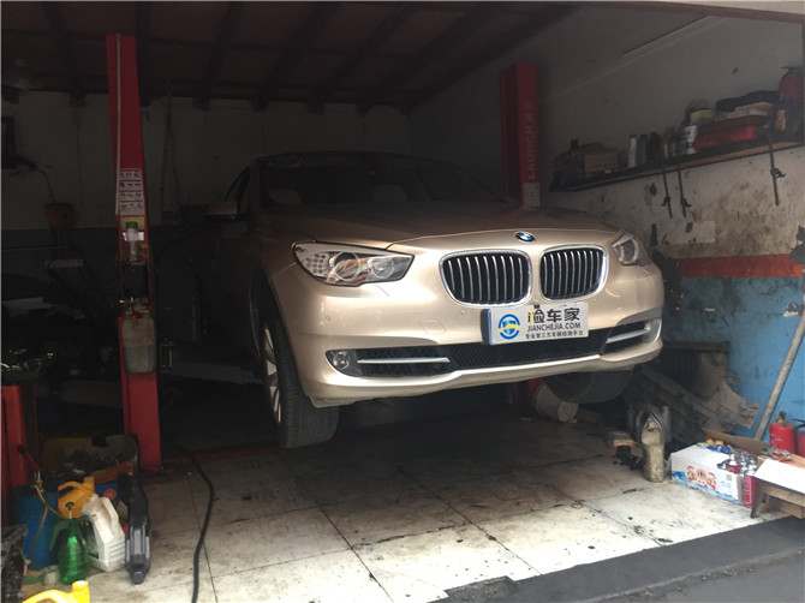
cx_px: 402
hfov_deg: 61.7
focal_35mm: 29
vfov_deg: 48.2
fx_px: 674
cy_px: 302
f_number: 2.2
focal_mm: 4.15
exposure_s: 1/33
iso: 125
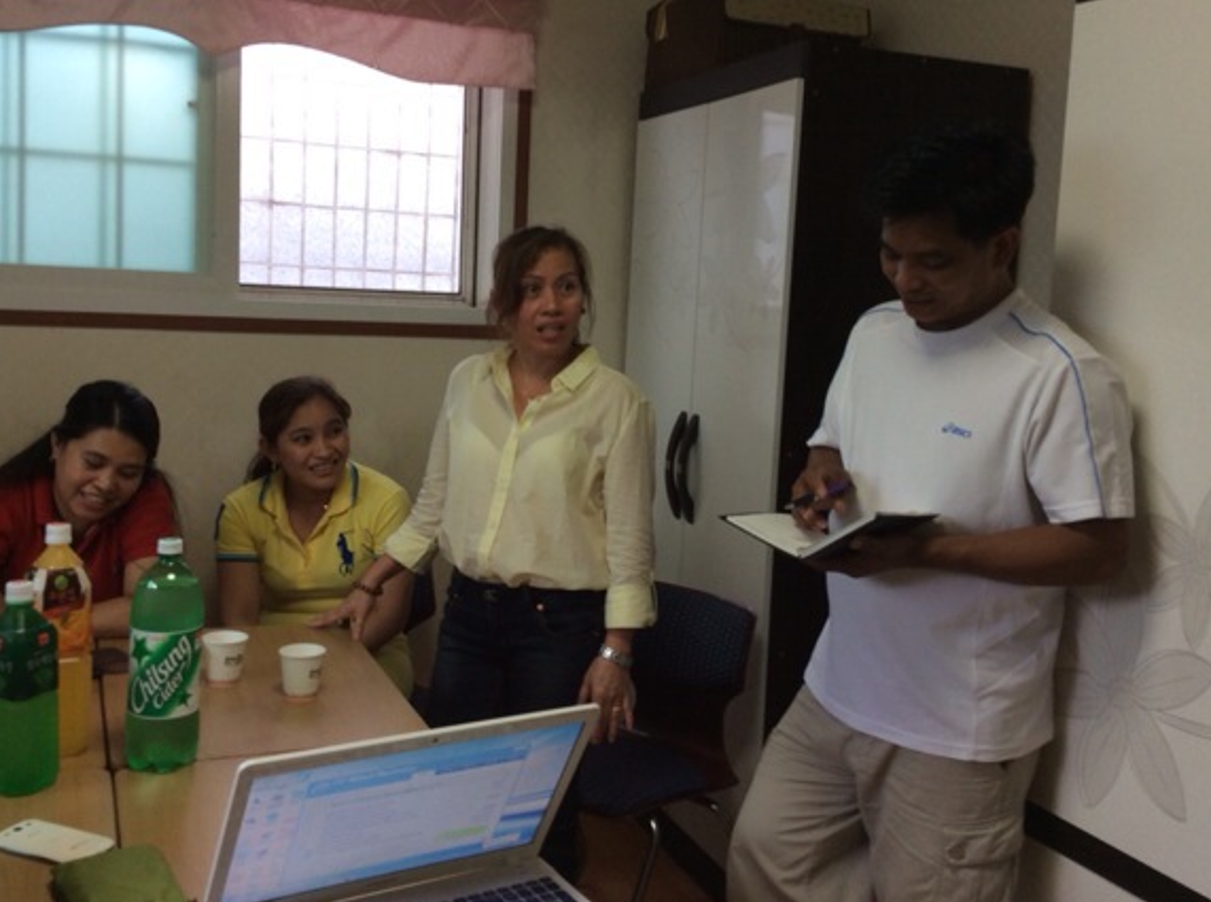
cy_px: 404
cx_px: 571
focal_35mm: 37
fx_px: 1291
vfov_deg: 38.4
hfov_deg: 50.2
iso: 40
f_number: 2.4
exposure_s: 1/24
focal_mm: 3.3
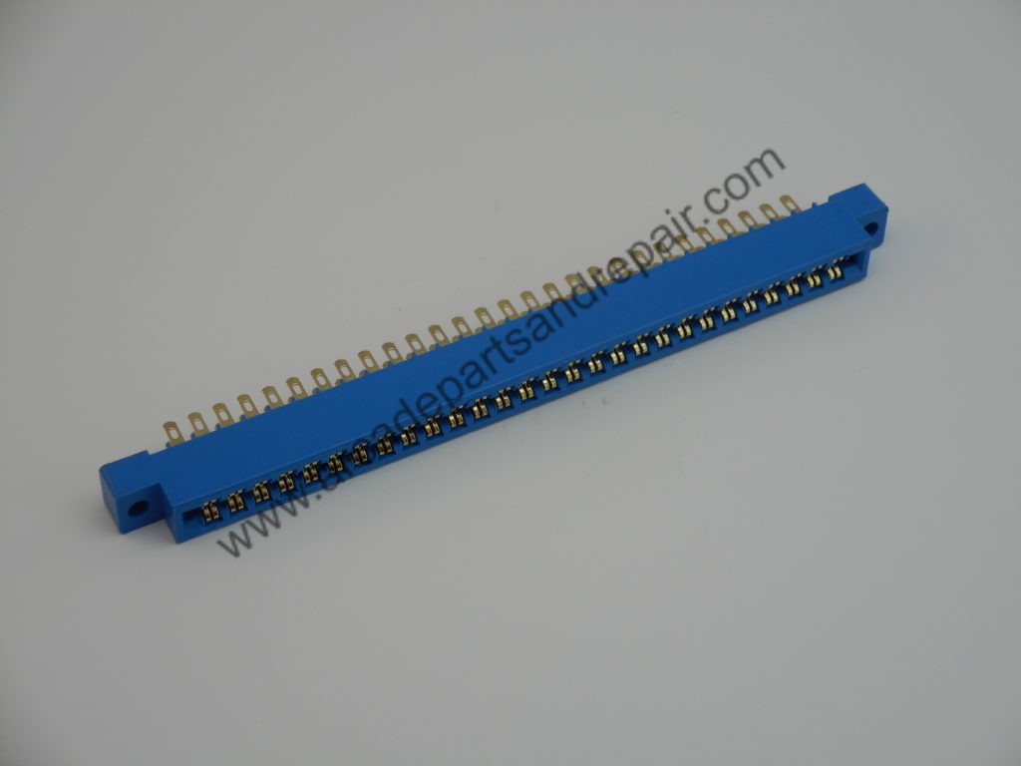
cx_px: 510
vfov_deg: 16.6
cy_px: 383
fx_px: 2625
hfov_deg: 22.0
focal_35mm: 89
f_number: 5.6
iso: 100
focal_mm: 15.9
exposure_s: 1/60
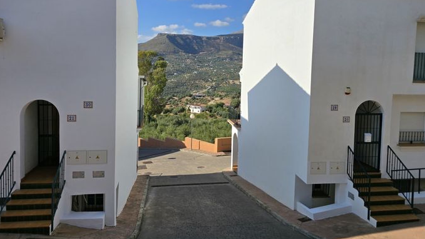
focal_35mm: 26
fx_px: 293
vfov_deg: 44.1
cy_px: 91
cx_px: 207
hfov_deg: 71.9
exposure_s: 1/1497
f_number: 1.7
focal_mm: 6.3
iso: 12
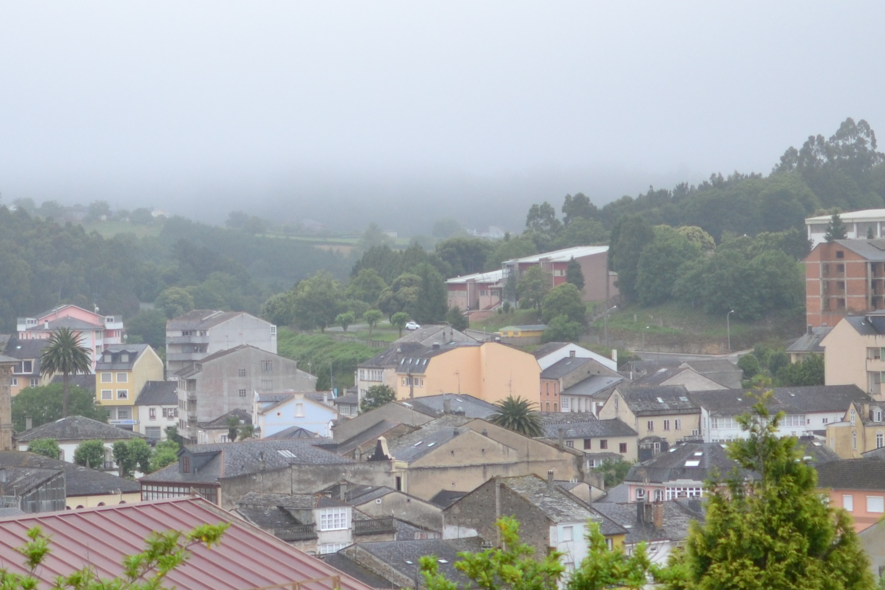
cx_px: 344
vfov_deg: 10.5
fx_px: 3201
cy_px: 281
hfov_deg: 15.7
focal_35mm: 130
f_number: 1.8
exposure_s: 1/4000
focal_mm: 35
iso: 400
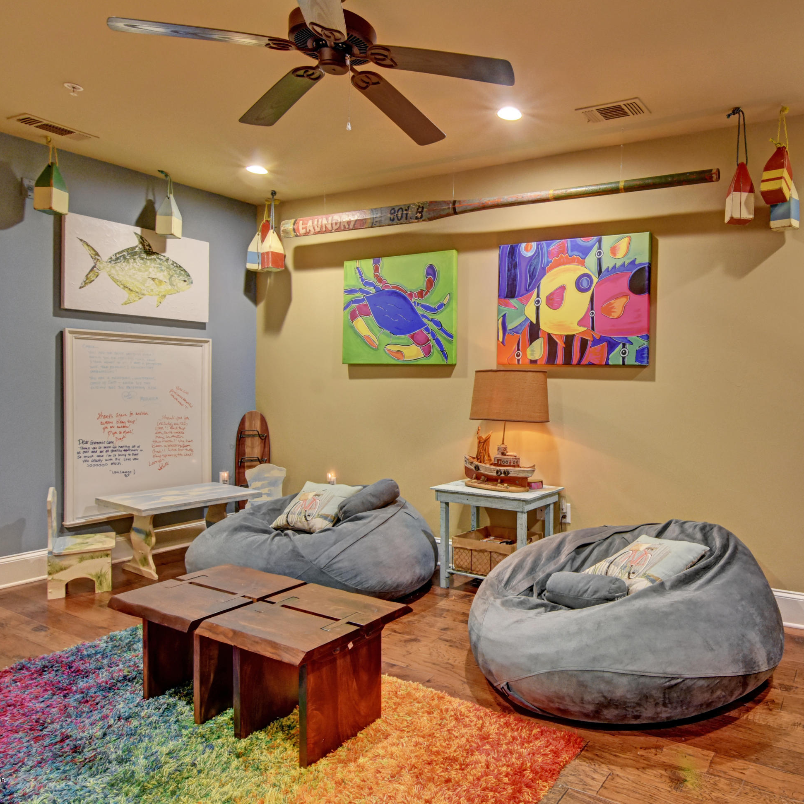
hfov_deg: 66.5
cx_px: 593
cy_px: 392
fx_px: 569
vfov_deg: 70.5
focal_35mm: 22
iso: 1800
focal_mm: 11
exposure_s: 1/8
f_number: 8
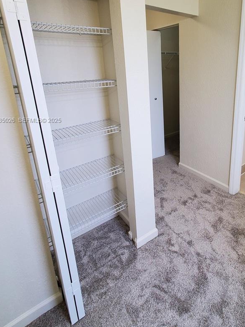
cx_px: 172
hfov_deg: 63.5
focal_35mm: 20
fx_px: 189
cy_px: 121
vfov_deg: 80.1
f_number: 2.2
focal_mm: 1.8
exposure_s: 1/59
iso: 80
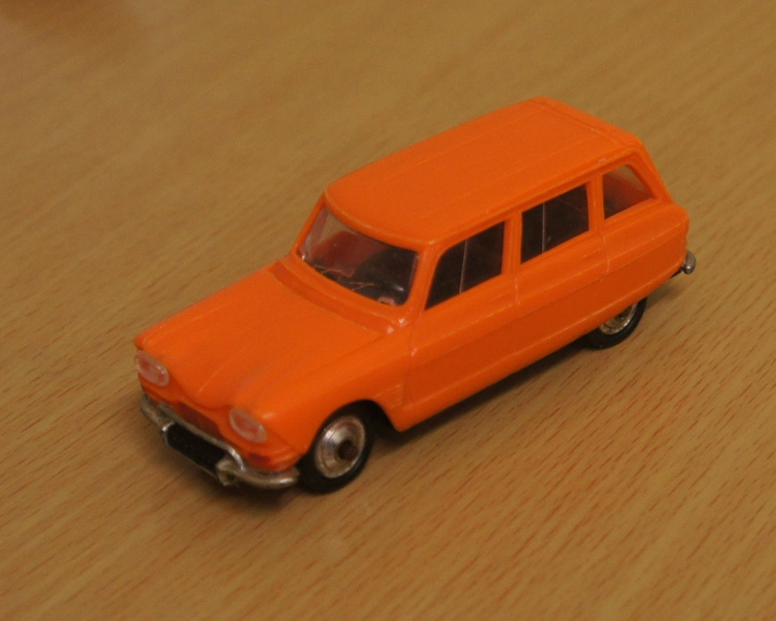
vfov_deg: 28.8
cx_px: 428
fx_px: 1209
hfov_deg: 35.5
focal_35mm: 53
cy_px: 342
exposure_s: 1/50
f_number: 4
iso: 800
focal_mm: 27
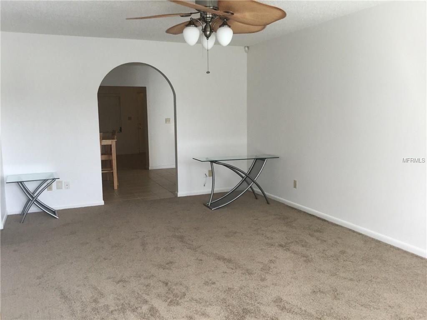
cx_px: 214
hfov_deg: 58.4
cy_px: 160
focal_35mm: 31
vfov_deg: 45.4
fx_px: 382
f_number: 2.4
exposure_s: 1/30
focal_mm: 3.3
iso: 32
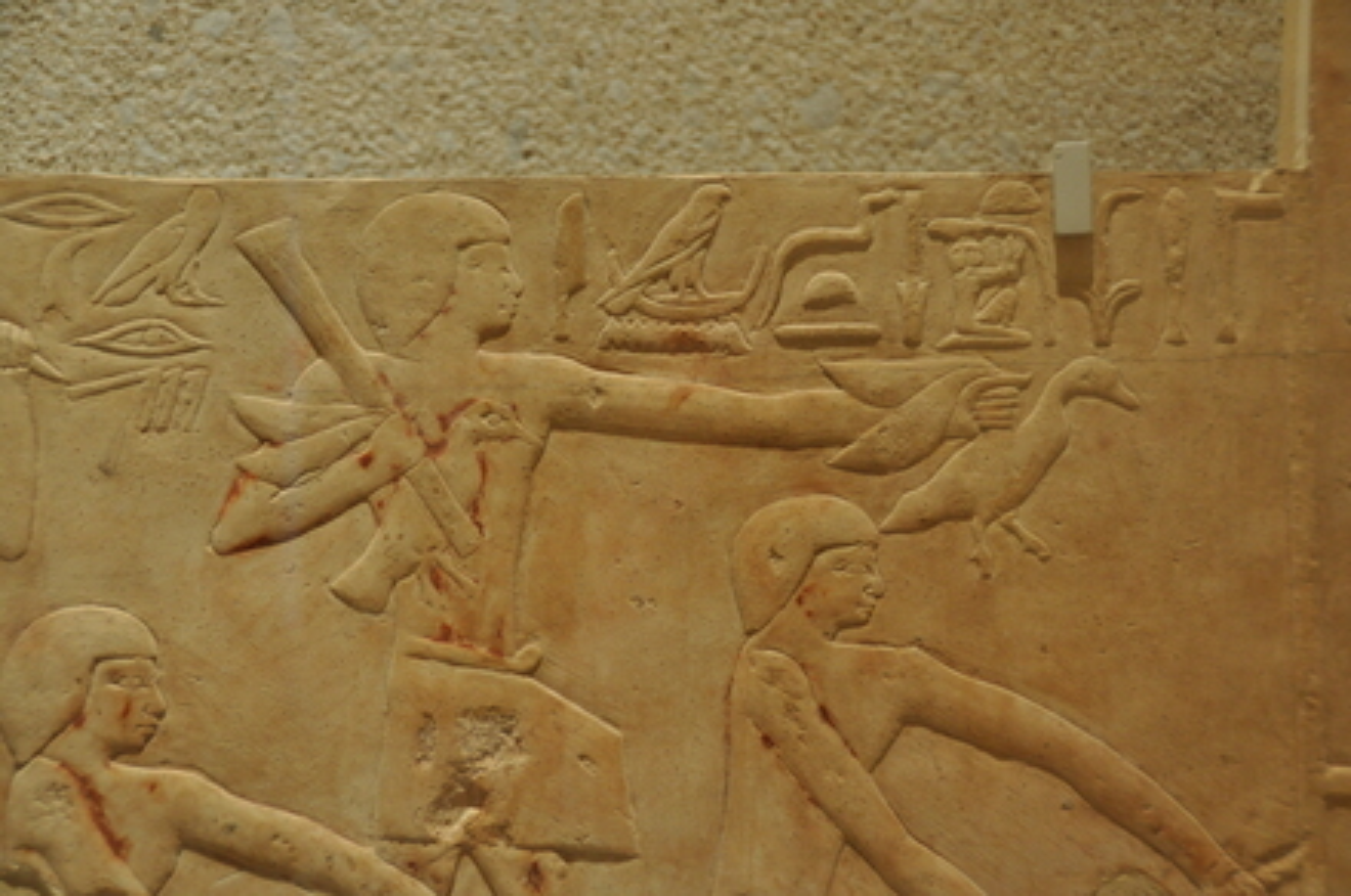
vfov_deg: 20.5
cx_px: 676
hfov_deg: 30.6
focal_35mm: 66
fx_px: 2473
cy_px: 448
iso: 1000
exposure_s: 1/50
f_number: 4.5
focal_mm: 44
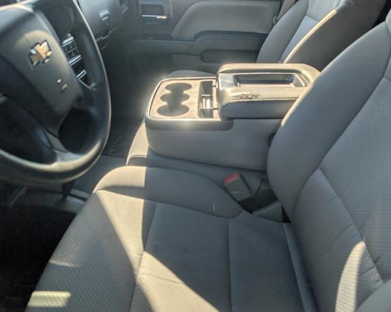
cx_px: 205
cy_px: 154
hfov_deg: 66.0
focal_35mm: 26
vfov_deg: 54.9
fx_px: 301
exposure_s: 1/3333
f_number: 1.68
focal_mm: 6.9
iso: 33
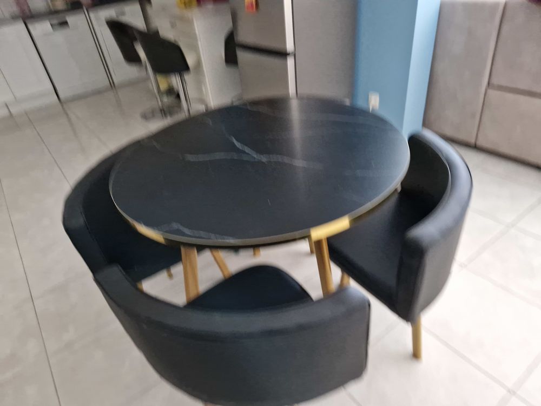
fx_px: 359
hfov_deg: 73.9
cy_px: 203
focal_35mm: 23
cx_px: 270
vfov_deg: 58.9
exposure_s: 1/25
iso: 640
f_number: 1.8
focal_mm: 5.4
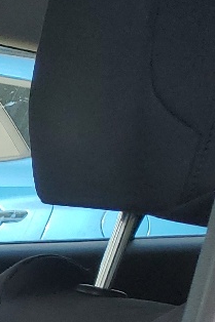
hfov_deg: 7.6
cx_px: -590
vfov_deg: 13.4
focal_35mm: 138
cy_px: 568
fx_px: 1238
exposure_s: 1/909
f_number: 1.5
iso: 50
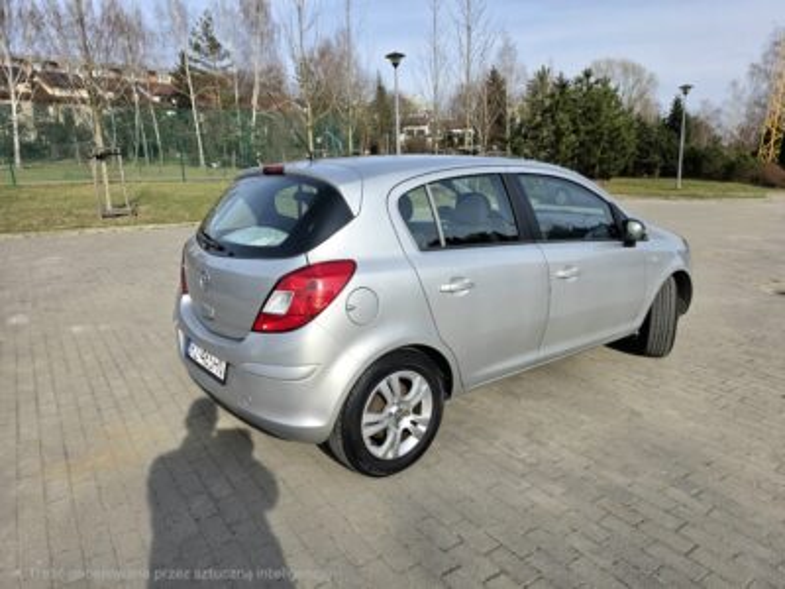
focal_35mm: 23
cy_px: 294
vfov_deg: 58.9
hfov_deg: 73.9
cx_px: 392
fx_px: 522
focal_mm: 6.5
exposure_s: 1/10000
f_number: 1.4
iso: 64
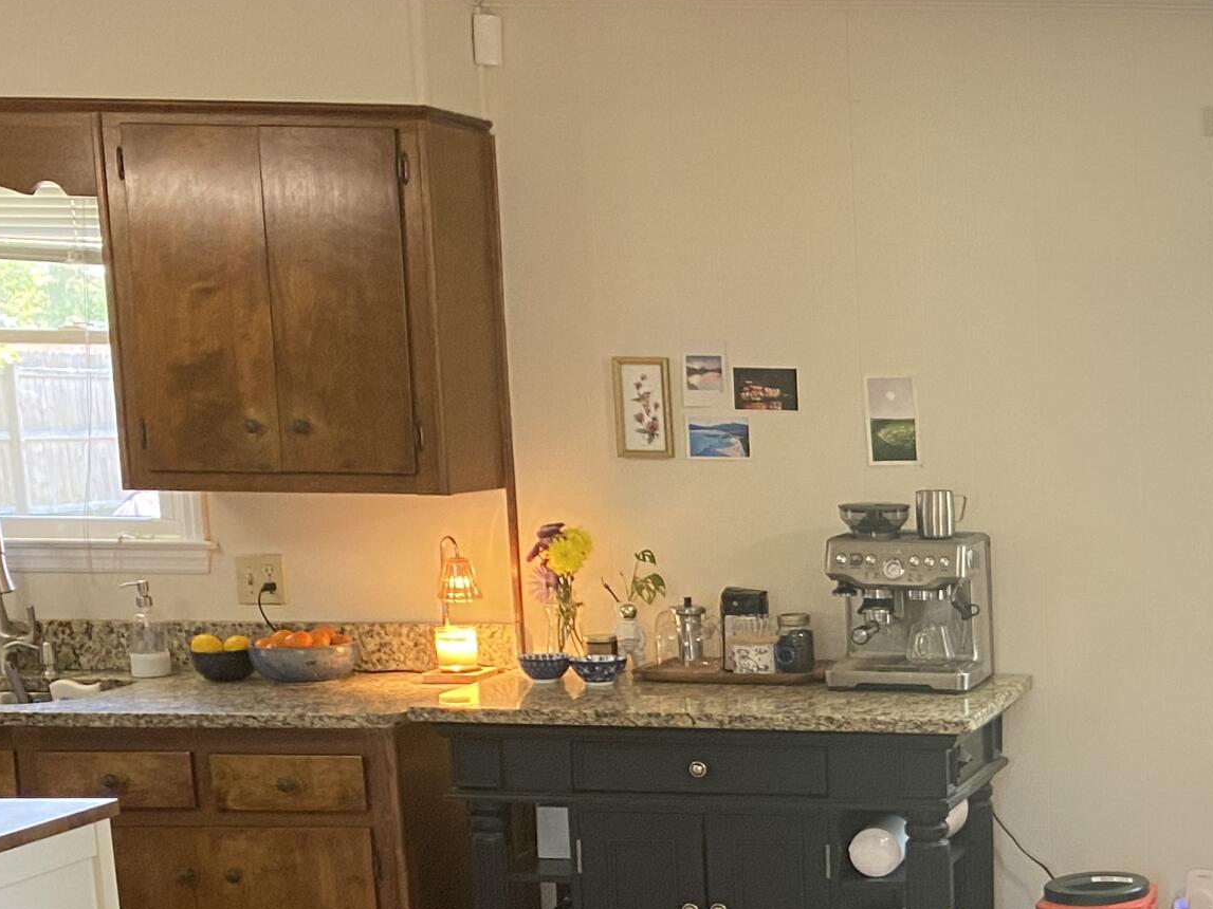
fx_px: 2383
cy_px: 827
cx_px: 1509
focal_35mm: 68
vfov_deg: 21.1
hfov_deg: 25.3
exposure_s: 1/60
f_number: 1.8
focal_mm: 4.25
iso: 100
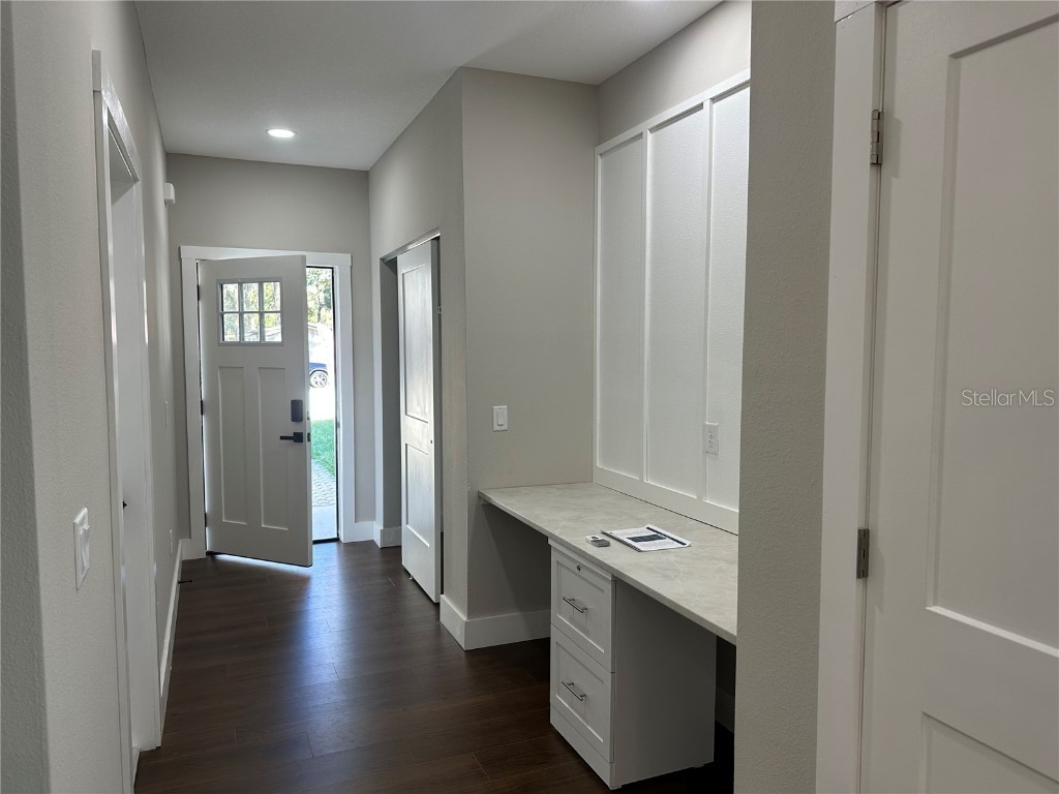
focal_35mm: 24
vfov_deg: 56.8
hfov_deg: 71.6
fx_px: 734
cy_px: 397
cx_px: 530
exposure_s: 1/120
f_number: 1.78
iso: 80
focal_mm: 6.86
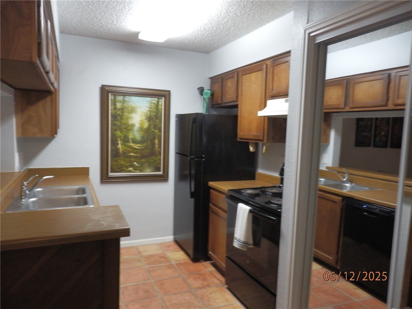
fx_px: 298
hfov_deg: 69.4
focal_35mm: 25
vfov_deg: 54.9
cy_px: 154
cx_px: 206
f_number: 3
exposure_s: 1/30
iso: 320
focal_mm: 4.5
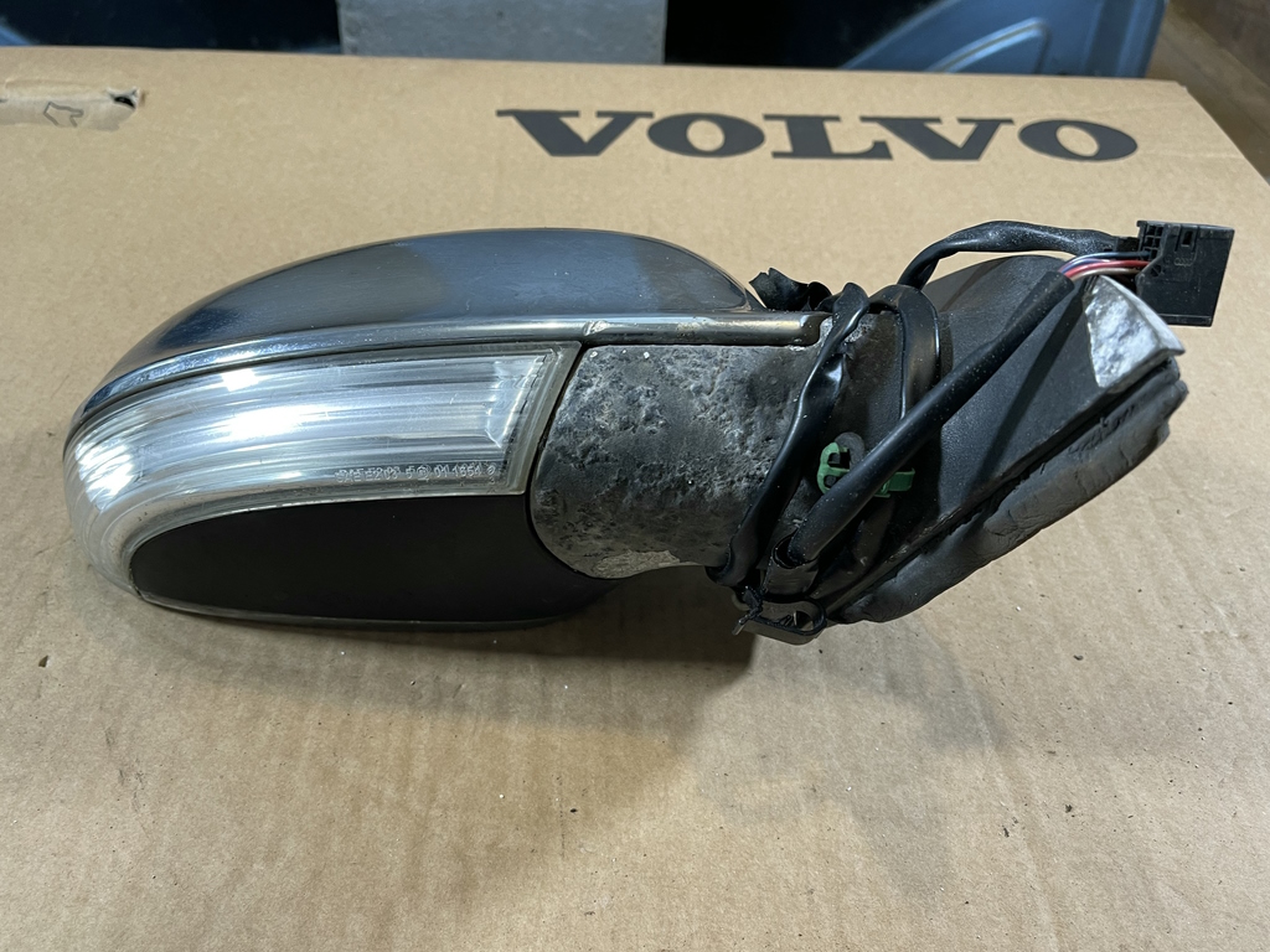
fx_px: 954
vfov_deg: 53.1
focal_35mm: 26
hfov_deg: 67.3
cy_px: 476
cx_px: 635
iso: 100
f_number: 1.6
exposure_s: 1/50
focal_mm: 5.1
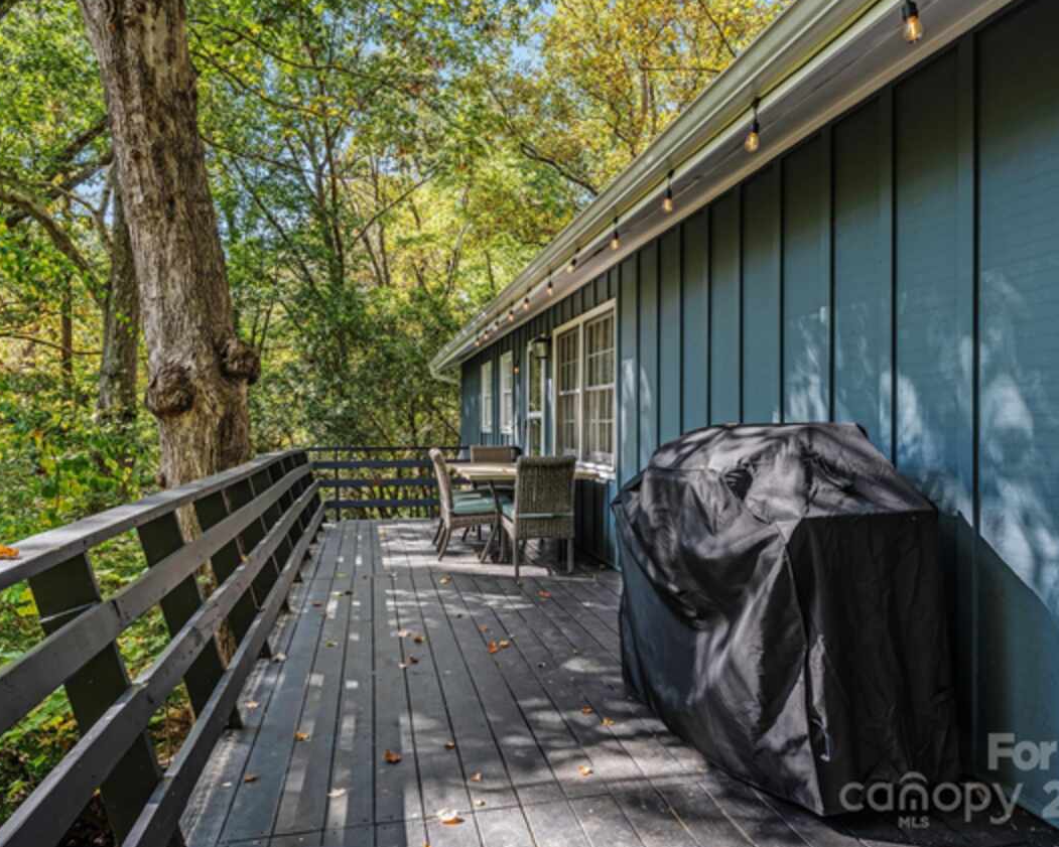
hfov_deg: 69.0
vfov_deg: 57.6
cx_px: 551
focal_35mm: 25
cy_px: 422
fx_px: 770
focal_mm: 21.5
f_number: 8
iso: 400
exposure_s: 1/50
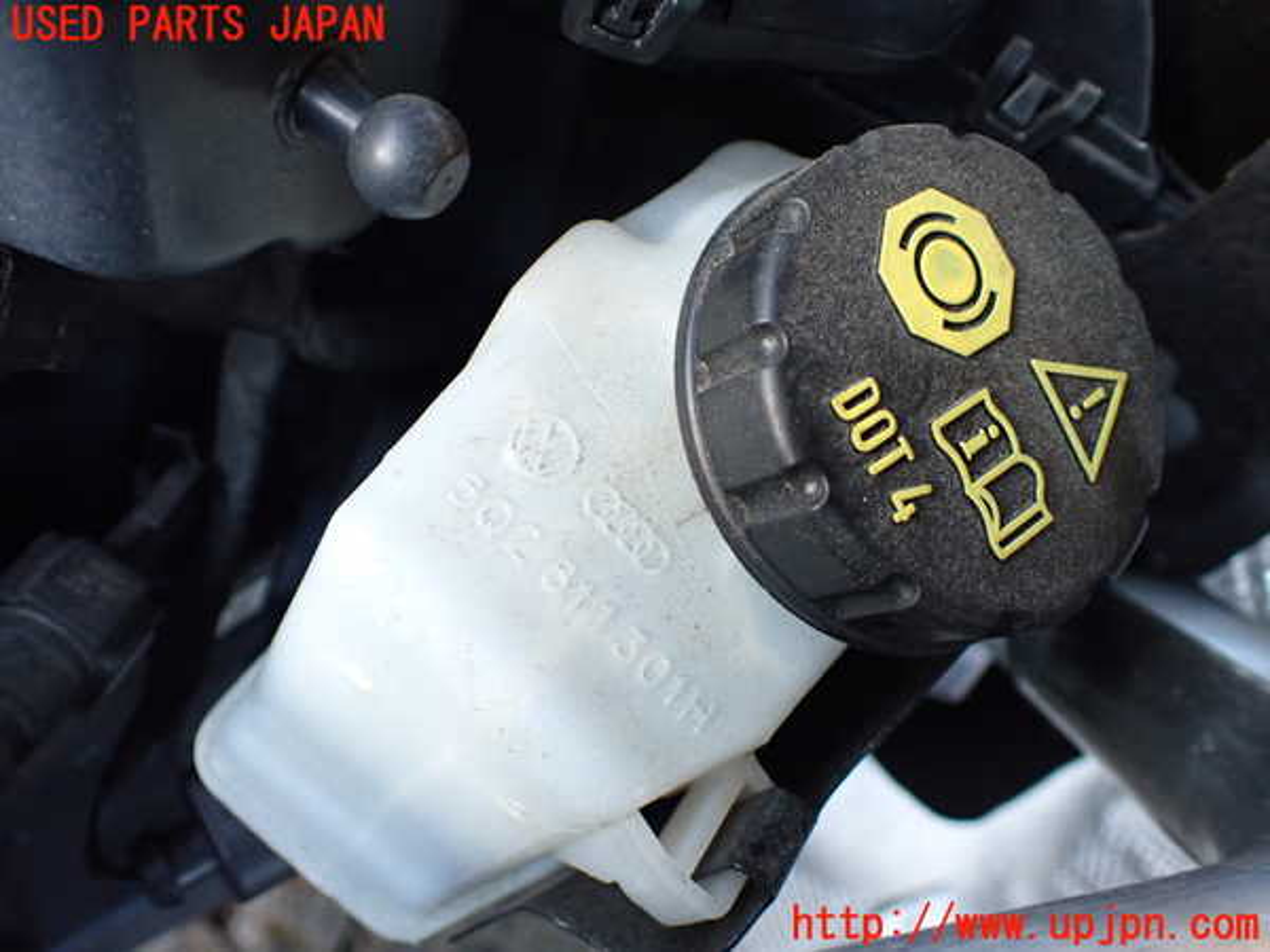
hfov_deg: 60.0
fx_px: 1101
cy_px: 476
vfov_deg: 46.8
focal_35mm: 30
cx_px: 635
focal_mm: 5.4
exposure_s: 1/125
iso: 400
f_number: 2.3
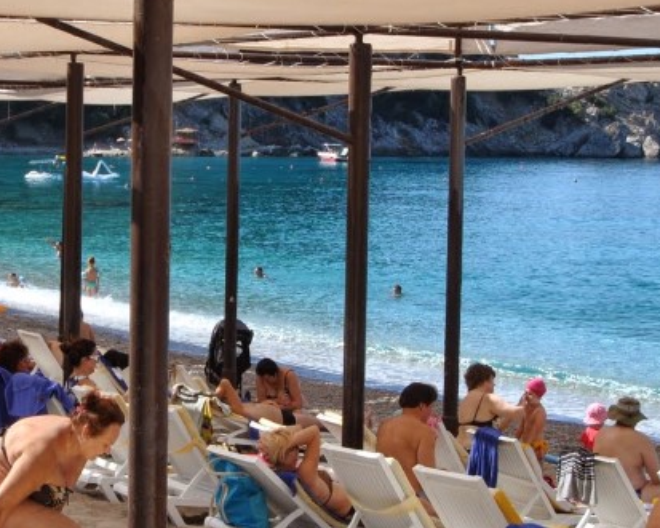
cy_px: 248
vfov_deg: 16.4
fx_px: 1835
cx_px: 220
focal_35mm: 94
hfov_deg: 20.3
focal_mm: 24
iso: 100
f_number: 7.1
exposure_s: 1/200
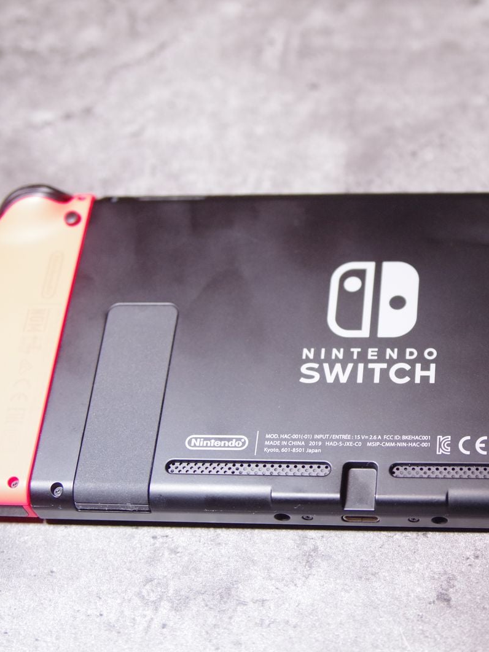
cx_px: 402
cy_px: 326
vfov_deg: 27.1
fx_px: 1351
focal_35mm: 72
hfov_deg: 20.2
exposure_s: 1/100
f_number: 2.8
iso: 1600
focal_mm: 33
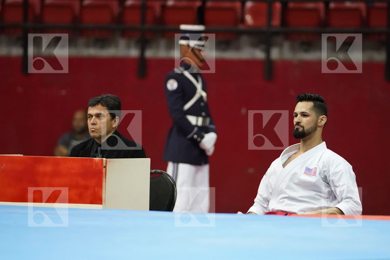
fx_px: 2773
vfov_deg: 5.4
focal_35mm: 256
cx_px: 195
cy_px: 130
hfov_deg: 8.0
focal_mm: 171
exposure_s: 1/320
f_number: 2.8
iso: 6400
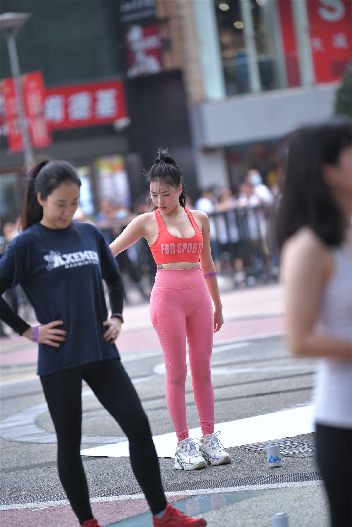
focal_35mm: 200
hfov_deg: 6.9
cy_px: 264
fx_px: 2933
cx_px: 176
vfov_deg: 10.3
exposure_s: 1/500
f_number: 2.8
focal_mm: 200
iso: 500
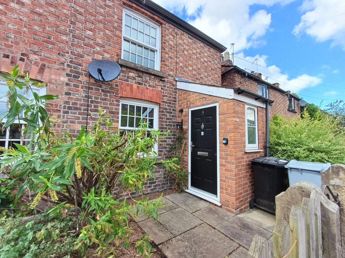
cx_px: 172
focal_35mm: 16
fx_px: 159
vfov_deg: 78.1
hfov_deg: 94.5
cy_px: 129
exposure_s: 1/450
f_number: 2.2
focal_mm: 1.64
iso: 40
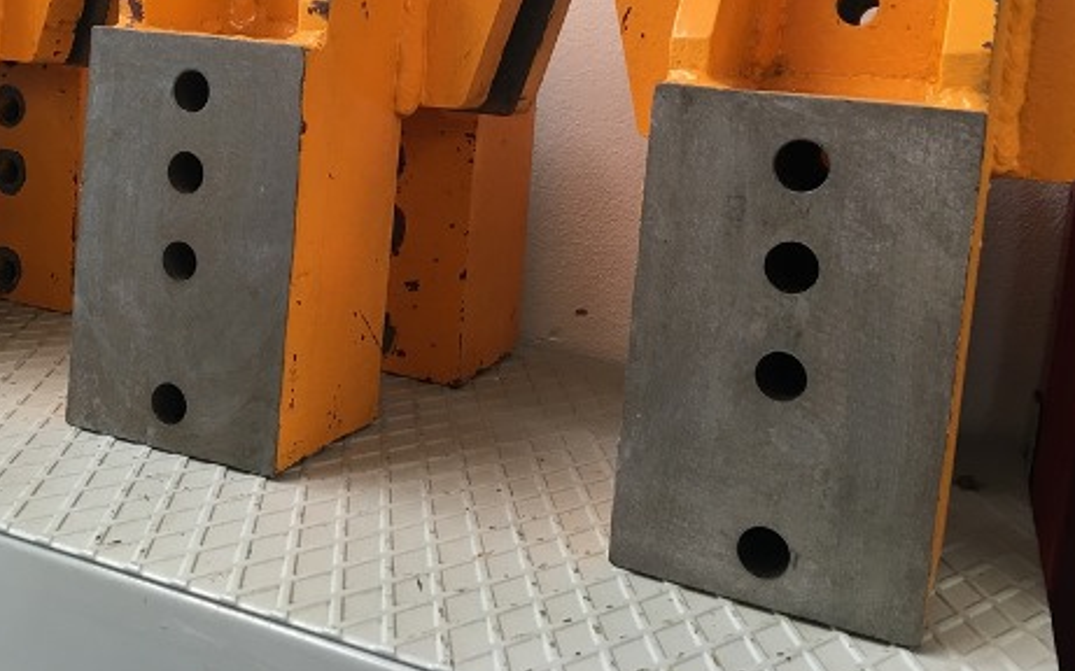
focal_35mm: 41
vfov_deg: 30.6
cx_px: 408
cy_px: 157
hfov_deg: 47.8
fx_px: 1201
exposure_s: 1/33
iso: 32
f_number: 2.2
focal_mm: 4.15
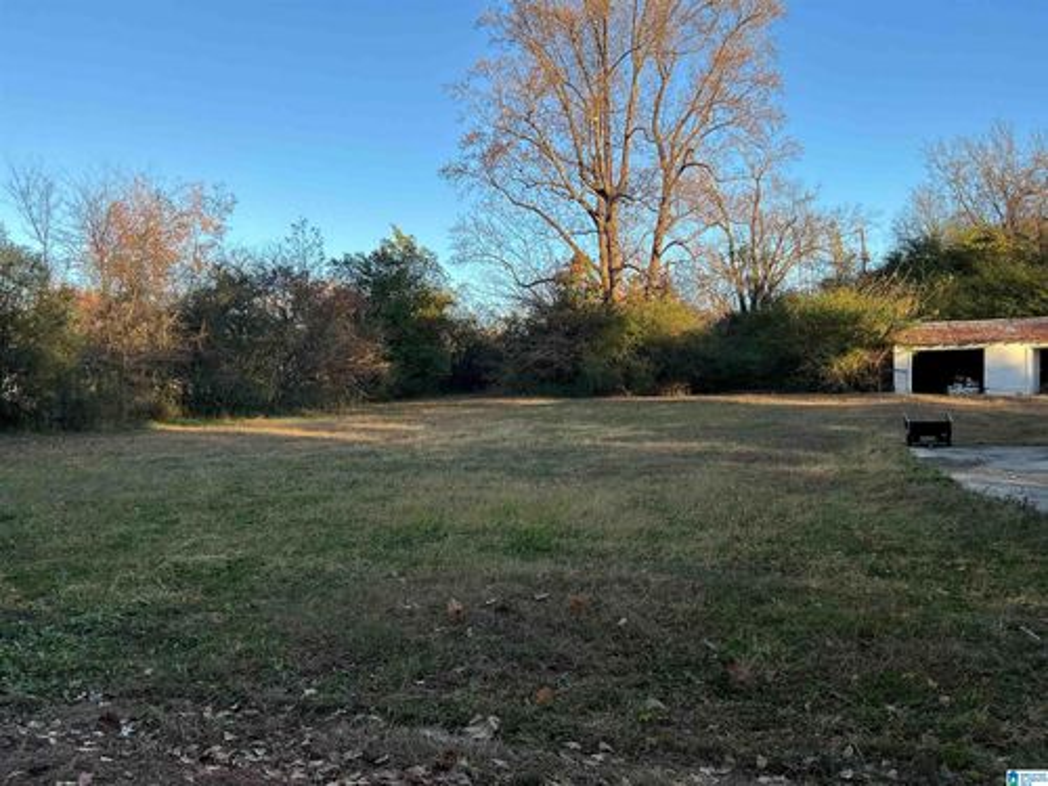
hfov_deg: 61.7
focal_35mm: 29
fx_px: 878
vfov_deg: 48.2
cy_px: 393
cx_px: 524
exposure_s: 1/509
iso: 25
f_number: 1.8
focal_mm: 3
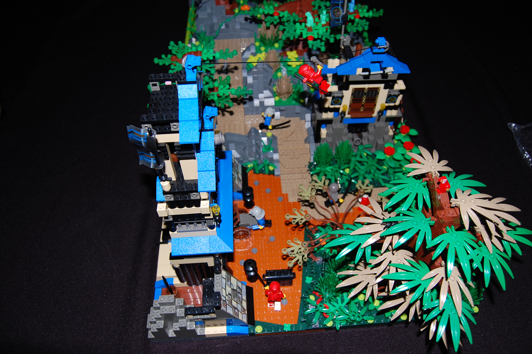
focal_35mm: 27
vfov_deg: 47.8
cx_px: 266
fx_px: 399
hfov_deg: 67.4
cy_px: 177
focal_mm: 18
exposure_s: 1/125
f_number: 5.6
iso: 200
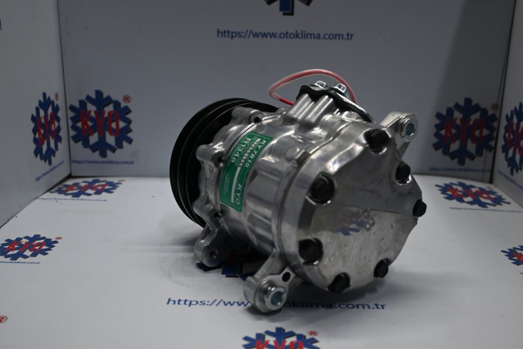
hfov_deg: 51.3
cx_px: 262
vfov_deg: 35.5
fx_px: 545
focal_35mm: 38
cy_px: 174
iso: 500
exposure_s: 1/125
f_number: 4.2
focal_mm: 25
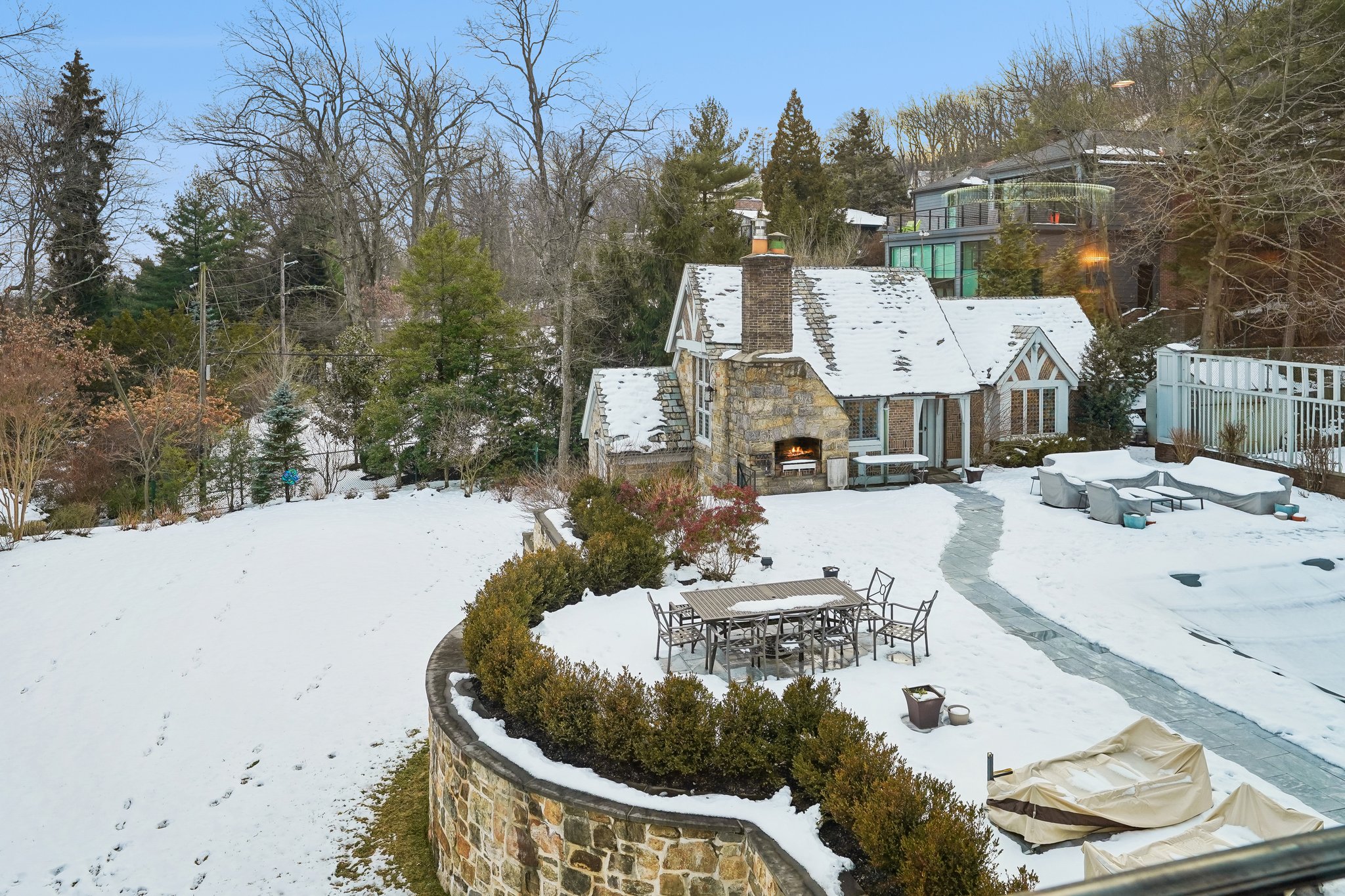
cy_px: 448
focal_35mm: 24
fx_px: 897
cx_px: 672
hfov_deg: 73.7
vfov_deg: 53.1
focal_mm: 24
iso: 400
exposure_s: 1/160
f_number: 6.3
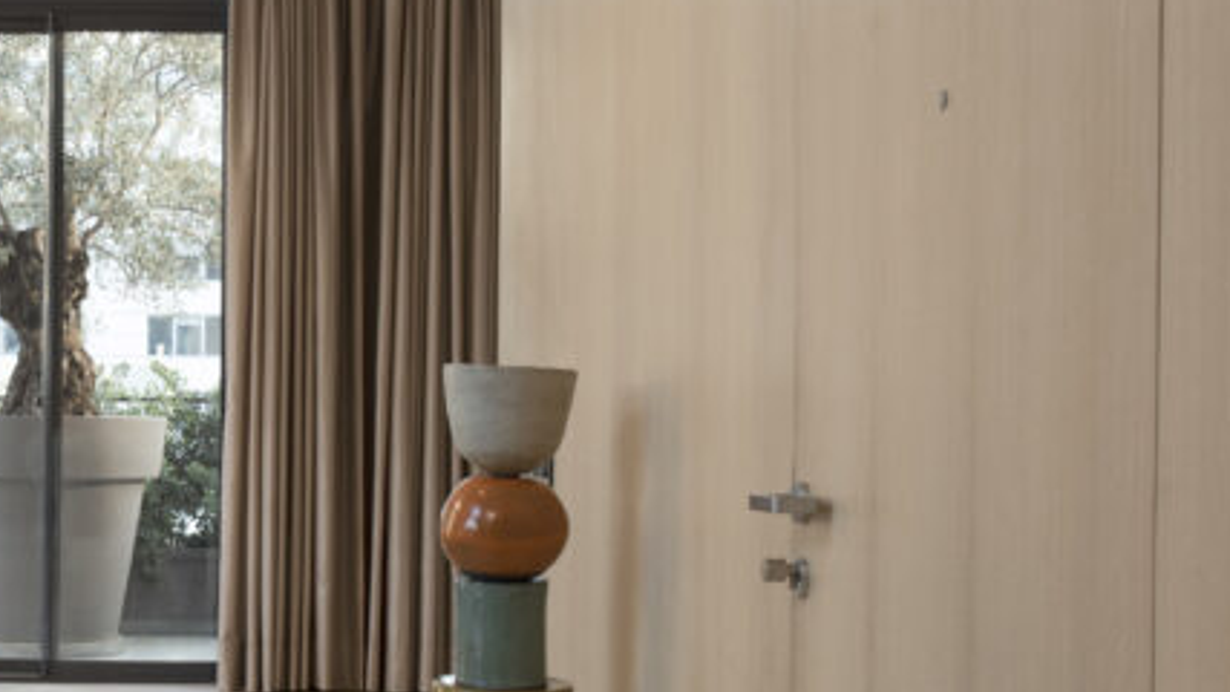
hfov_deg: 22.9
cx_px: -89
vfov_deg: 13.7
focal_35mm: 88
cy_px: 414
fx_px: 2870
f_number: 8
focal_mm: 35
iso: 320
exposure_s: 1/30
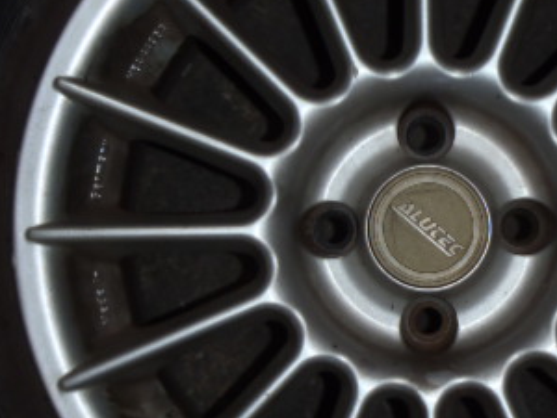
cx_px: 433
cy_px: 242
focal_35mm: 81
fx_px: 1303
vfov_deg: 18.2
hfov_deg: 23.8
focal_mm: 6.83
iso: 100
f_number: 4.6
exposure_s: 1/40
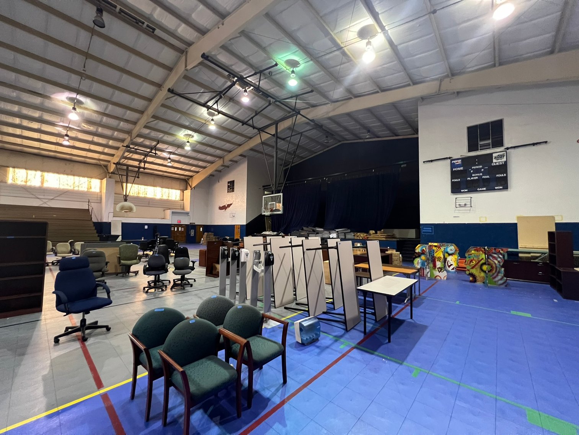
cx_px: 290
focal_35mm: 13
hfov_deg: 106.2
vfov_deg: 89.9
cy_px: 218
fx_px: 217
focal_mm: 1.57
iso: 640
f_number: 1.8
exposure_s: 1/60
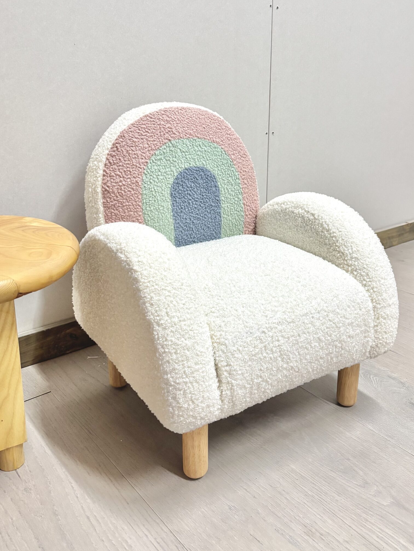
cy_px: 213
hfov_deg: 42.9
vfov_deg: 54.8
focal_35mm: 33
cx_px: 232
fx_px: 526
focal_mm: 5.96
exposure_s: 1/50
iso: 400
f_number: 1.6
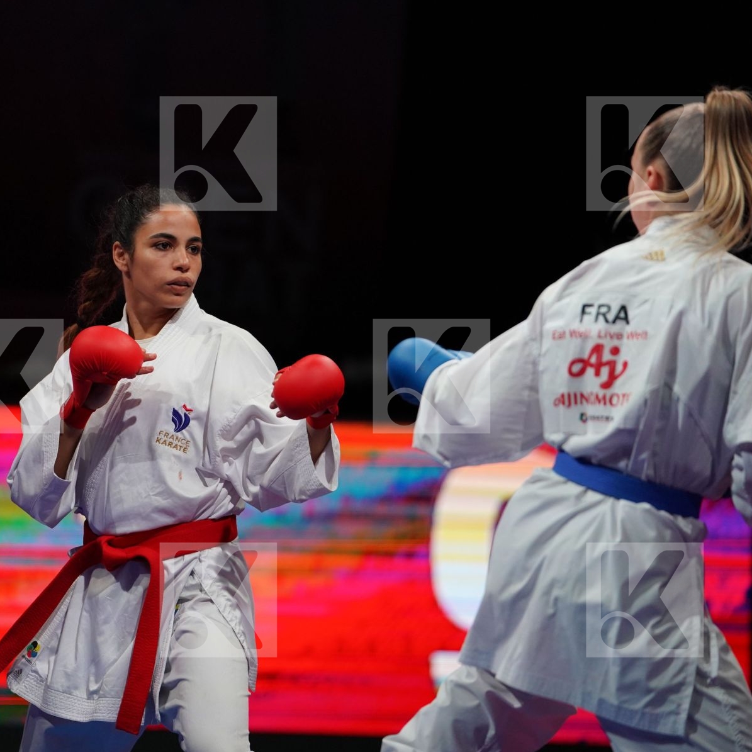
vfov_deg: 6.8
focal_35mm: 256
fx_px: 6292
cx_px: 218
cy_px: 376
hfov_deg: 6.8
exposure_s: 1/1000
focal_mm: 200
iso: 2000
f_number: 2.8
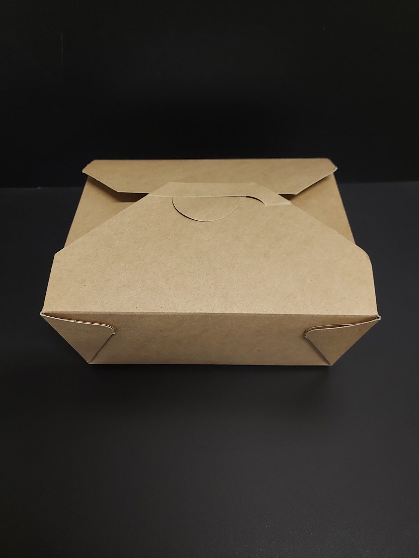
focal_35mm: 24
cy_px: 279
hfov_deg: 56.8
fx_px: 387
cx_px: 210
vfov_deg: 71.6
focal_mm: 5.23
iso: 200
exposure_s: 1/33
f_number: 1.8
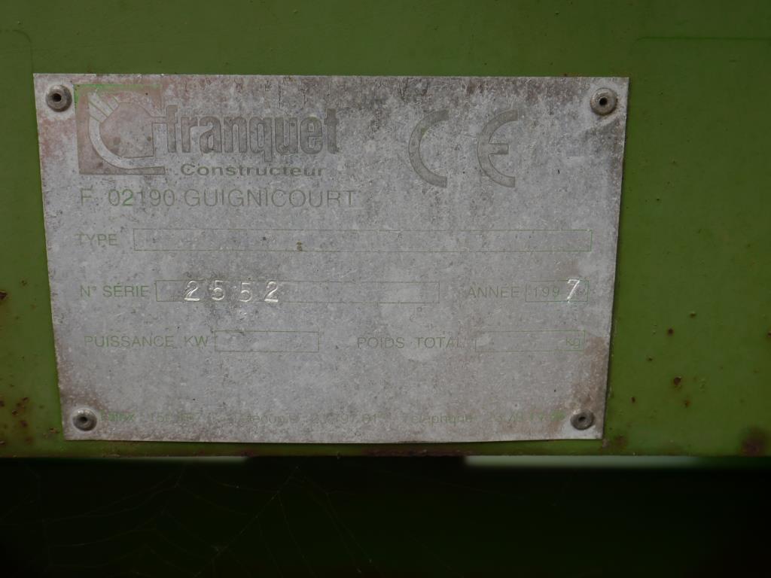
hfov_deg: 39.7
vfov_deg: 30.3
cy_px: 289
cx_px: 386
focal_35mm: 48
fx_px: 1069
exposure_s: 1/250
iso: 160
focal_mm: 24
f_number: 7.1
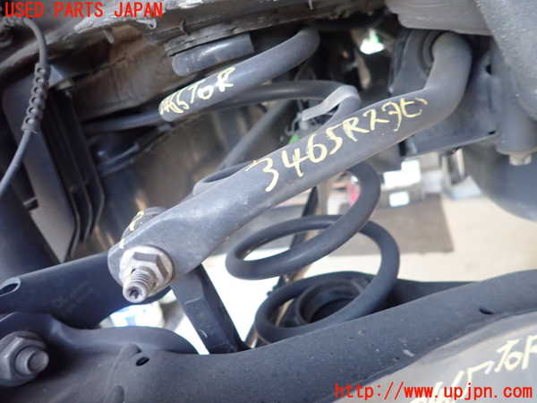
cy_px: 202
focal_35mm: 25
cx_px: 268
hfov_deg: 69.4
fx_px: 388
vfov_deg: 54.9
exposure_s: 1/30
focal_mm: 4.5
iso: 640
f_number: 2
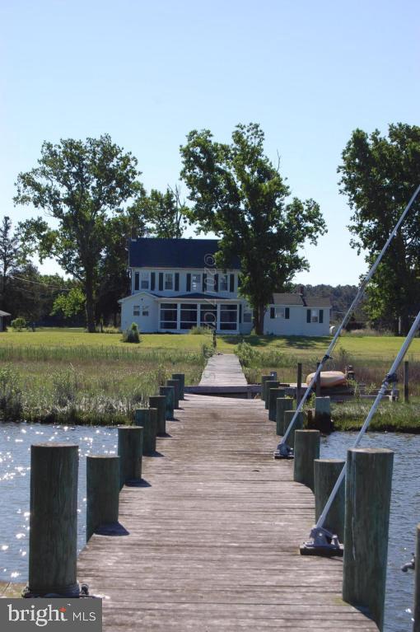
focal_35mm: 82
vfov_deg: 24.6
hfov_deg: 16.5
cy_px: 316
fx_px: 1446
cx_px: 210
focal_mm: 55
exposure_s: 1/320
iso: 200
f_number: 9
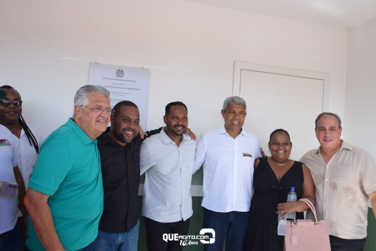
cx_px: 188
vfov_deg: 47.9
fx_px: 282
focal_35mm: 27
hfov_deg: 67.4
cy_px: 126
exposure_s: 1/250
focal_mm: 18
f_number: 8
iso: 280
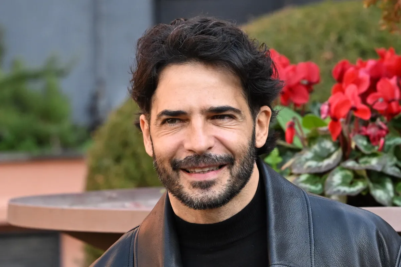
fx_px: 2005
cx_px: 200
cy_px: 134
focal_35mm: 180
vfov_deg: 7.6
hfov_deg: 11.4
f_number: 6.3
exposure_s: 1/320
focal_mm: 120
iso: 1000
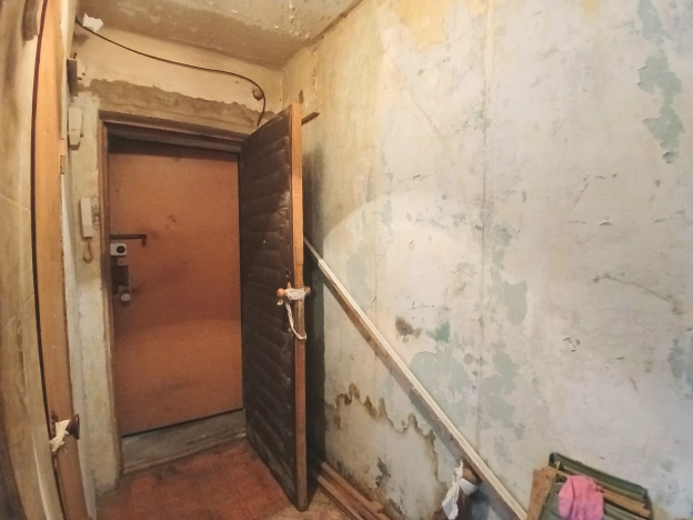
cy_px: 260
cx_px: 346
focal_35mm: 17
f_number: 2.2
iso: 800
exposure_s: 1/20
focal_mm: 1.4
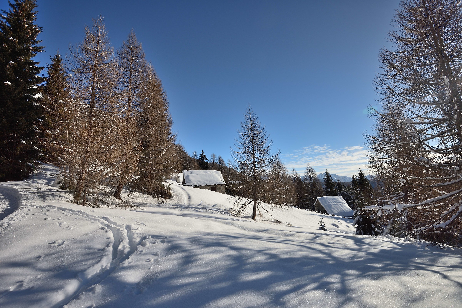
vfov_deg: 73.8
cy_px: 154
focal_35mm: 16
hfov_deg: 96.7
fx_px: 205
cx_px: 231
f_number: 8
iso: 100
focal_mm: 16
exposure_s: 1/400
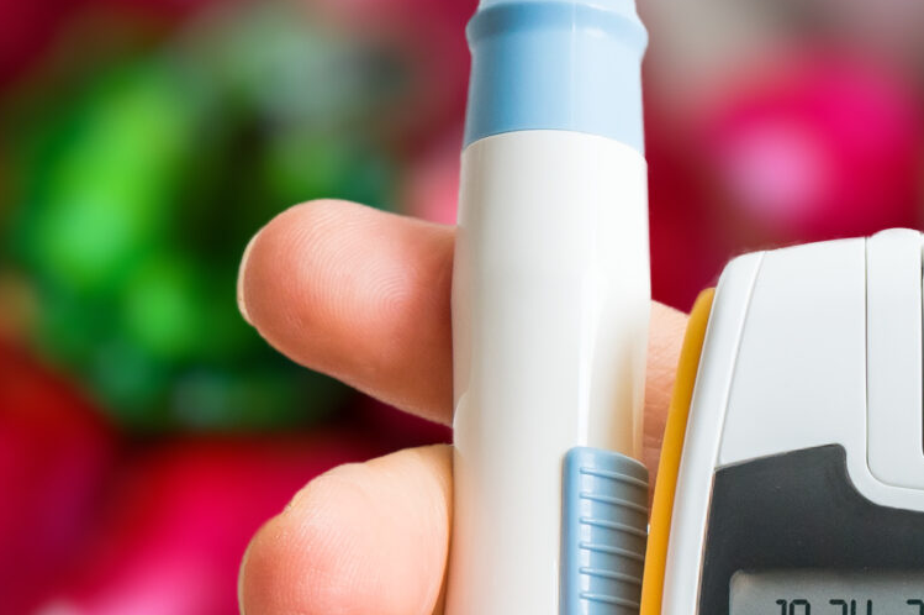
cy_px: 816
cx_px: 814
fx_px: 3154
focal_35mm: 123
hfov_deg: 16.5
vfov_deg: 10.8
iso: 100
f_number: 13
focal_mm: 24
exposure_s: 1/160
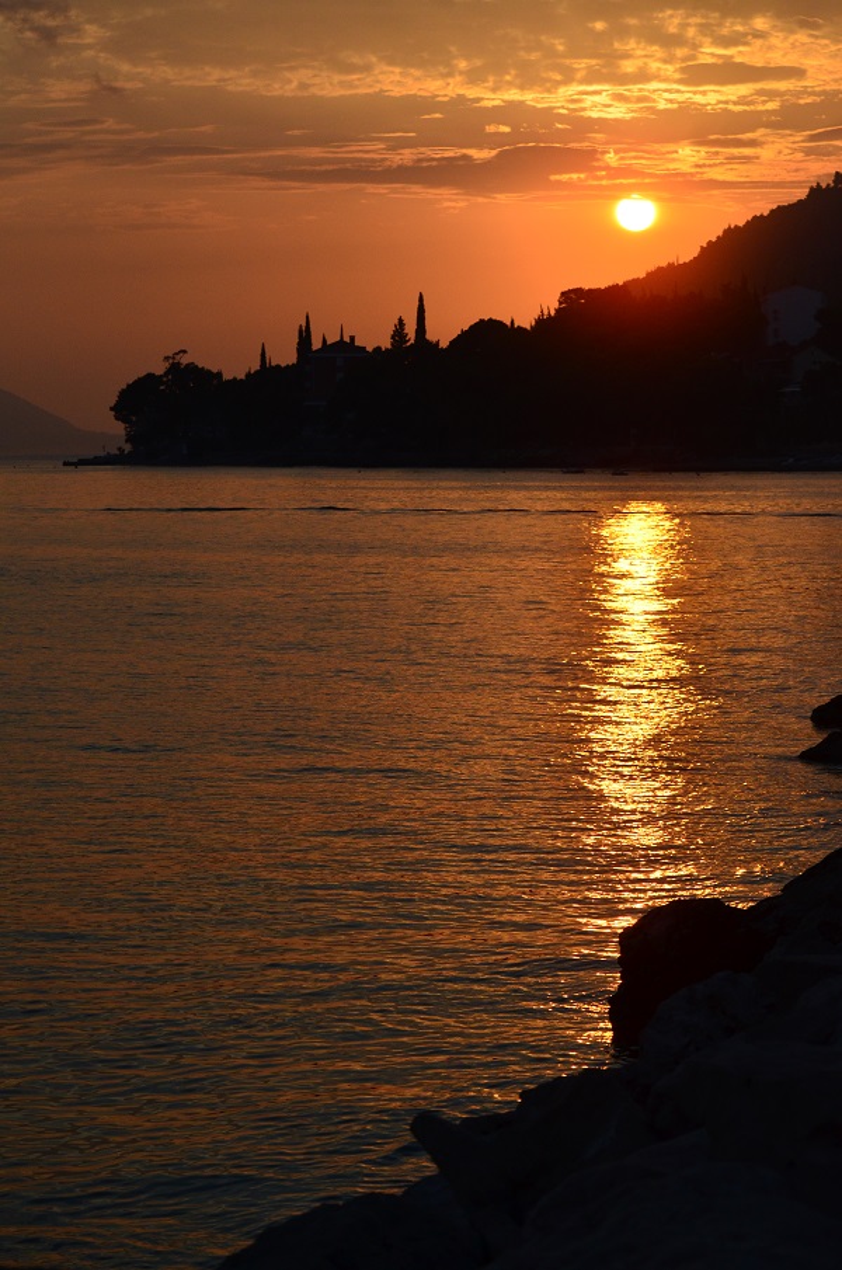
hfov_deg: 13.0
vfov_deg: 19.5
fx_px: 3698
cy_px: 635
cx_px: 421
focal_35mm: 105
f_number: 5
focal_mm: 70
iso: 560
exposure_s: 1/8000
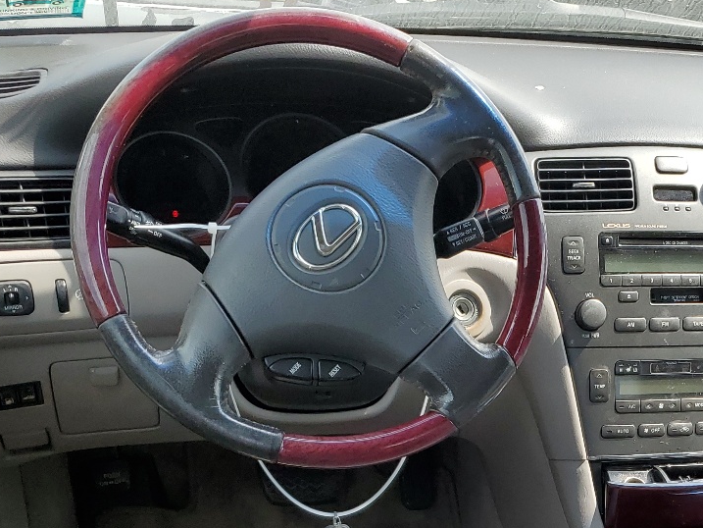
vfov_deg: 23.6
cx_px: 597
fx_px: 1178
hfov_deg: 32.0
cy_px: 586
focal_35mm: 58
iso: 50
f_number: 1.5
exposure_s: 1/667
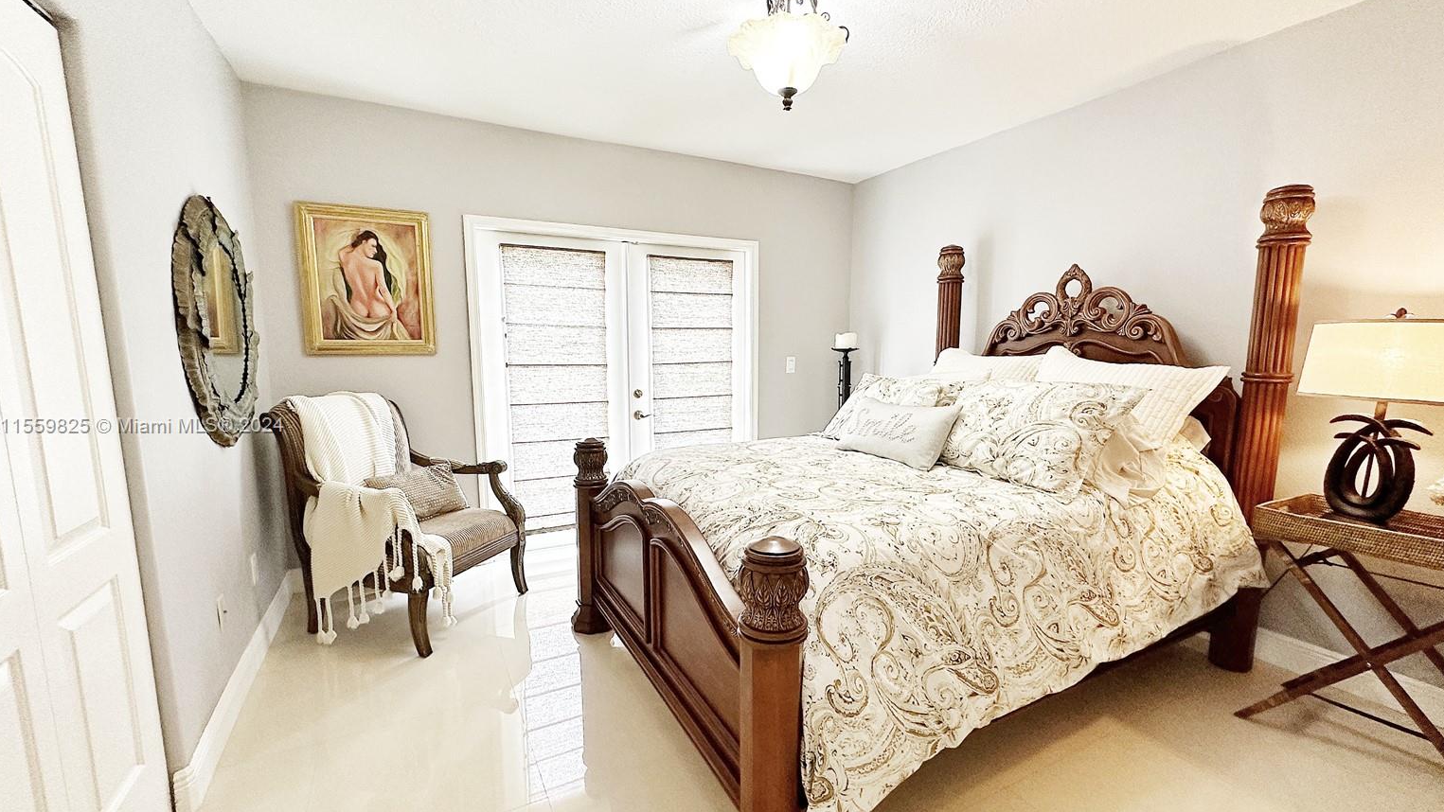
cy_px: 427
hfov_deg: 99.3
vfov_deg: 67.0
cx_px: 739
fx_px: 613
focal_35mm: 16
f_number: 2.2
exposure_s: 1/120
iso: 250
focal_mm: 2.22
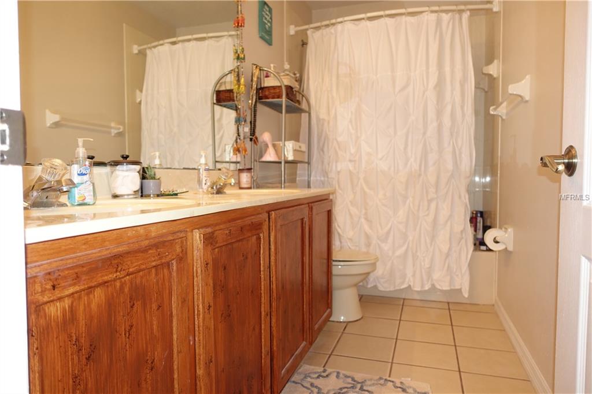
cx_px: 296
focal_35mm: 24
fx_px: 395
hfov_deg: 73.8
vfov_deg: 53.1
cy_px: 197
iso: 125
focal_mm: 8.8
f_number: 1.8
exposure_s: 1/30
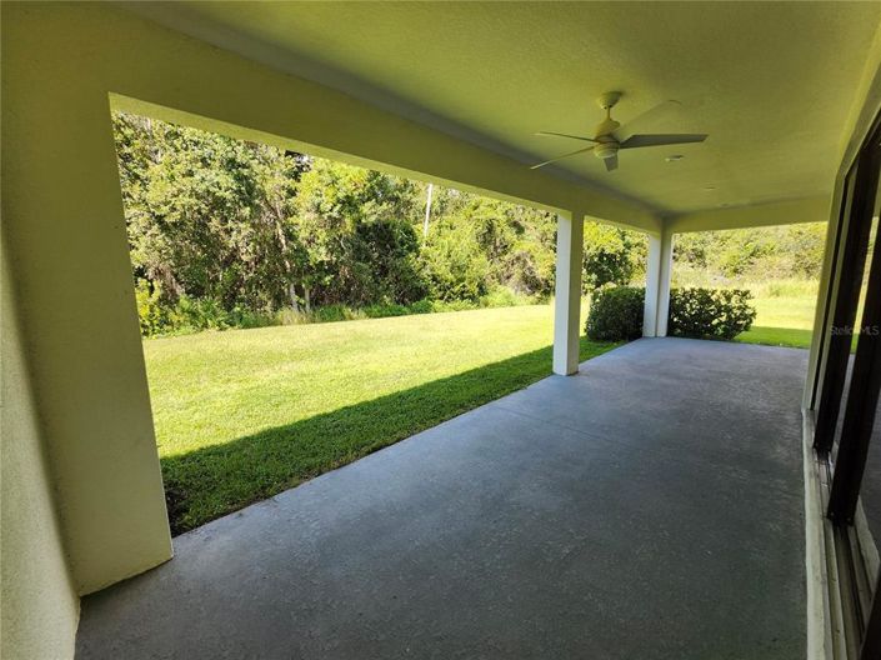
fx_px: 331
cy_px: 330
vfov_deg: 89.9
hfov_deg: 106.2
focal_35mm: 13
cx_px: 440
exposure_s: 1/323
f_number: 2.2
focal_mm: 1.74
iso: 40
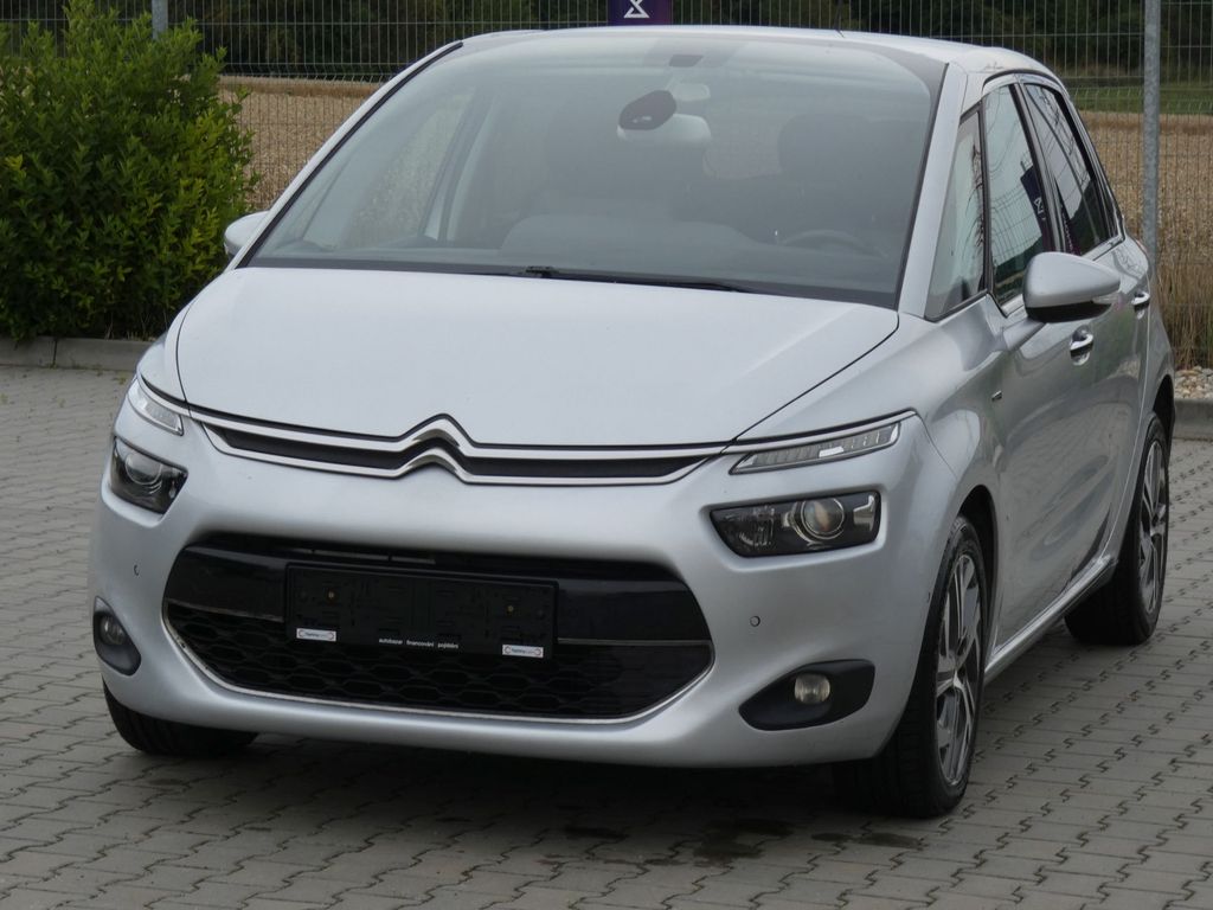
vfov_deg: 13.5
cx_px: 606
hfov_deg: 17.9
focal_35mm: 110
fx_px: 3855
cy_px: 455
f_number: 5.6
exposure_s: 1/250
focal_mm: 19.7
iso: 80
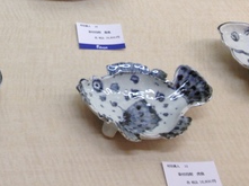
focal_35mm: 92
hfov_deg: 20.6
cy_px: -16
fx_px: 661
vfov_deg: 15.6
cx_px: -2
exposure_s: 1/40
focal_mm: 4.28
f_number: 2.4
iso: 50
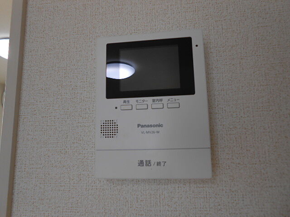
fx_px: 218
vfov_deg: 53.1
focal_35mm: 26
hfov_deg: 67.3
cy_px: 108
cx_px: 145
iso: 80
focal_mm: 4.6
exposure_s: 1/40
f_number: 3.5
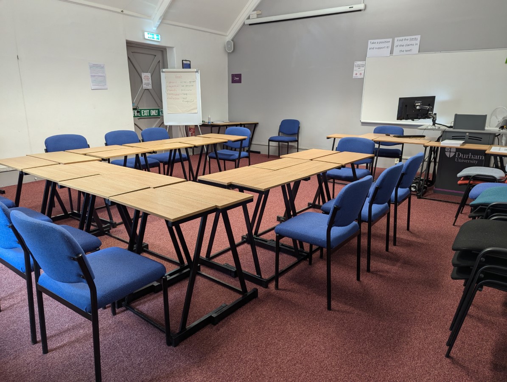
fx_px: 352
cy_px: 191
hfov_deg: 71.5
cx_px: 254
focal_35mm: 24
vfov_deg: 56.9
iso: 270
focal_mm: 6.81
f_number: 1.85
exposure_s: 1/100
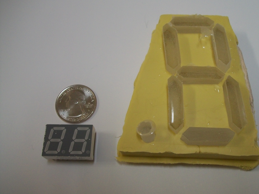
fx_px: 299
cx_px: 161
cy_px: 101
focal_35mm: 40
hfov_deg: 46.4
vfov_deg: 36.0
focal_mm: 5.7
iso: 160
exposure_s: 1/25
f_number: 2.9
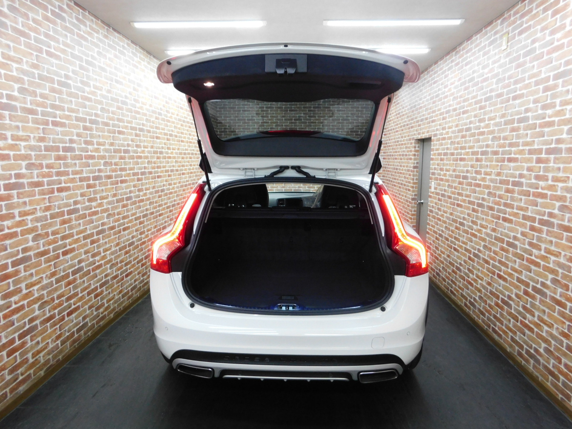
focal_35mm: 23
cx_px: 286
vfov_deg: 58.9
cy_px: 214
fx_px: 380
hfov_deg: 73.9
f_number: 3
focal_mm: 4
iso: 360
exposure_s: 1/30
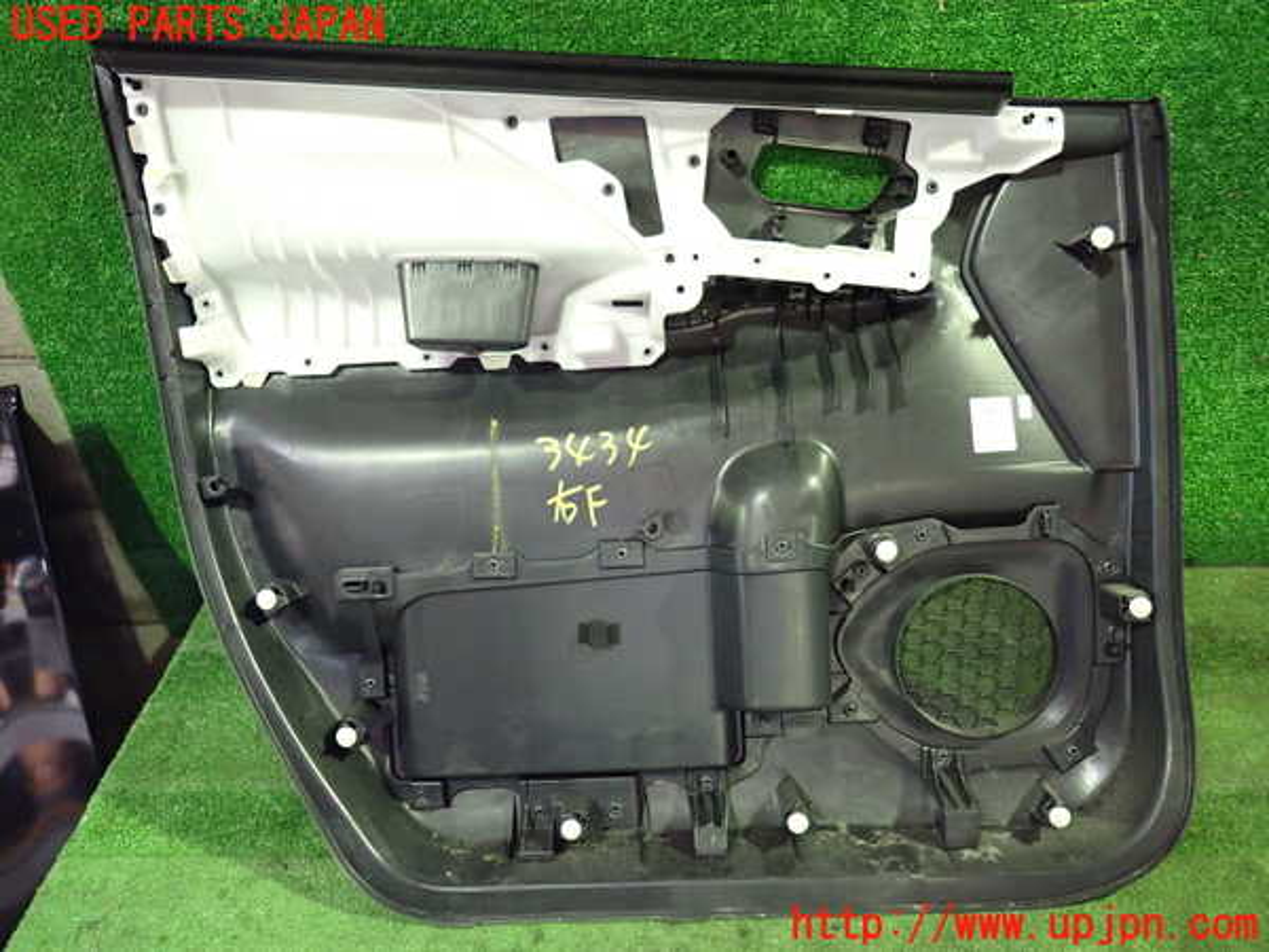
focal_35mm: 25
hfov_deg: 69.4
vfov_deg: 54.9
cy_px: 476
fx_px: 916
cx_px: 634
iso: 800
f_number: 2
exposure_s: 1/30
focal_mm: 4.5
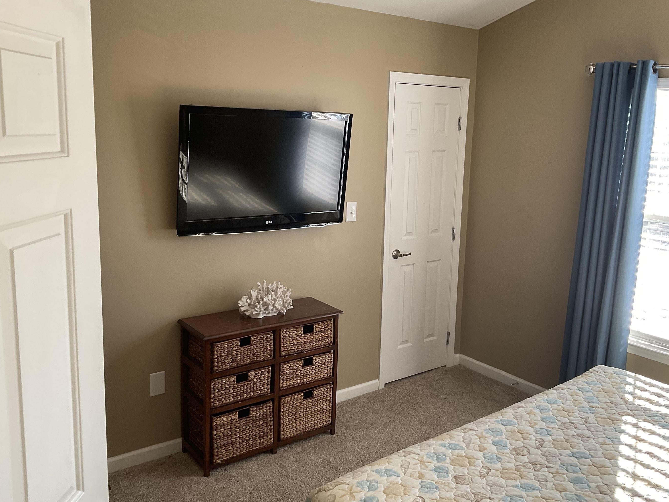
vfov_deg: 42.9
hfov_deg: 55.3
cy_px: 236
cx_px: 362
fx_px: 638
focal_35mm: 33
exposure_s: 1/122
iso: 32
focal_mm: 3
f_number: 1.8
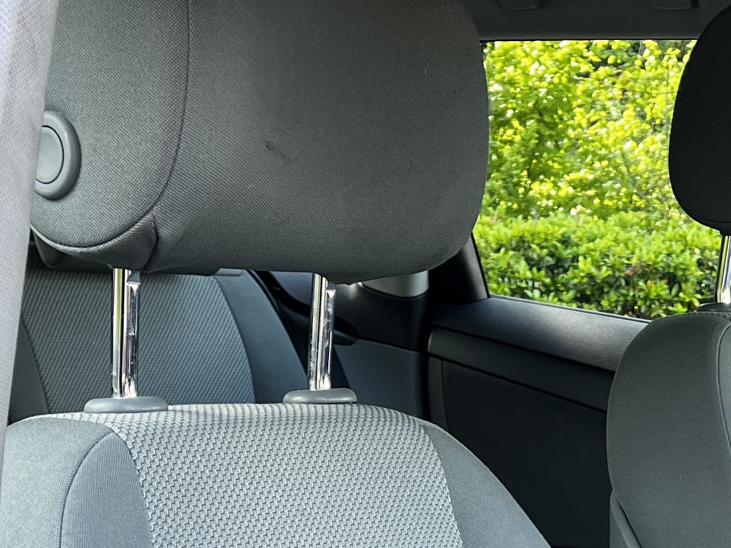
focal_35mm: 88
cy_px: 897
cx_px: 652
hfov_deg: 21.8
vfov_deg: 15.1
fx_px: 1858
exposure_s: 1/122
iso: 64
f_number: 1.6
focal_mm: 5.1
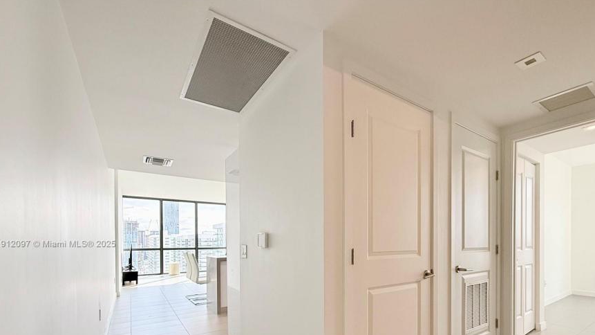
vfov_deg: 60.9
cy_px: 244
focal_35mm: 17
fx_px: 268
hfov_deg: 95.8
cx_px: 314
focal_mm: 2.22
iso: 125
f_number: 2.2
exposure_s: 1/120
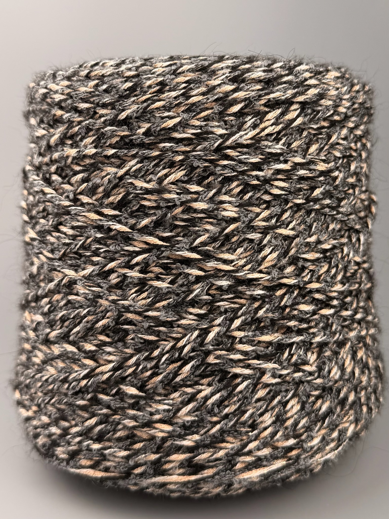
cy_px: 260
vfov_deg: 71.6
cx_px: 194
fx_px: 360
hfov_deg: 56.8
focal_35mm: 24
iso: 80
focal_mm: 6.76
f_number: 1.78
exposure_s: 1/643
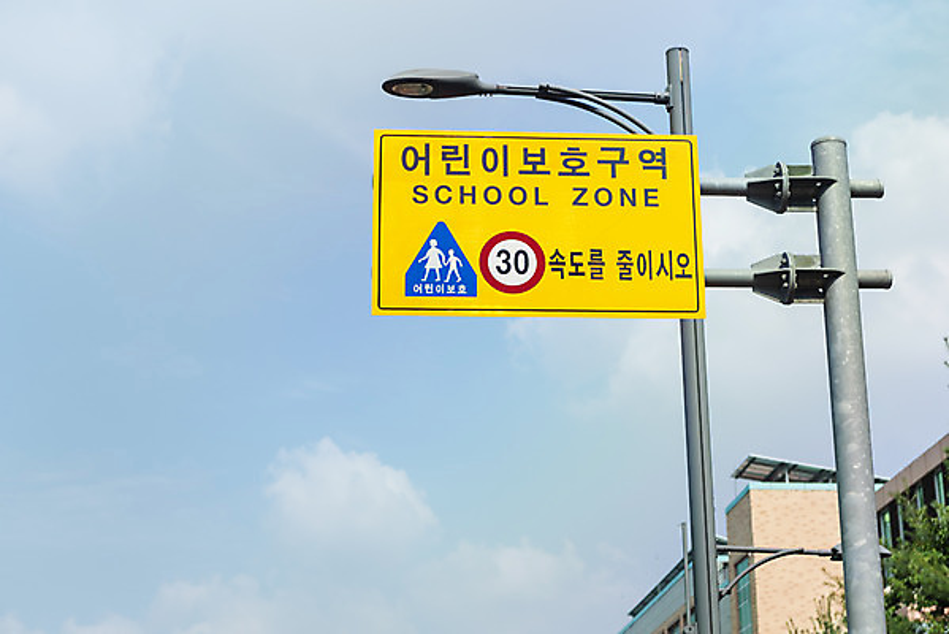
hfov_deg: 28.8
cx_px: 474
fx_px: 1846
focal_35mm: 70
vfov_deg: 19.5
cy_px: 317
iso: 160
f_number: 4
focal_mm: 70
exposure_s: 1/640
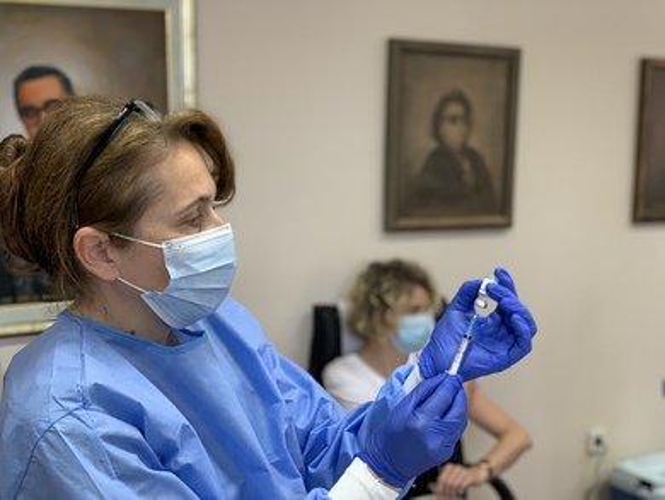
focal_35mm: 52
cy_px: 250
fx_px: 1000
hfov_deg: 36.8
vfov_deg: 28.1
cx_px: 332
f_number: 2.4
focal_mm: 6
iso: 160
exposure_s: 1/50
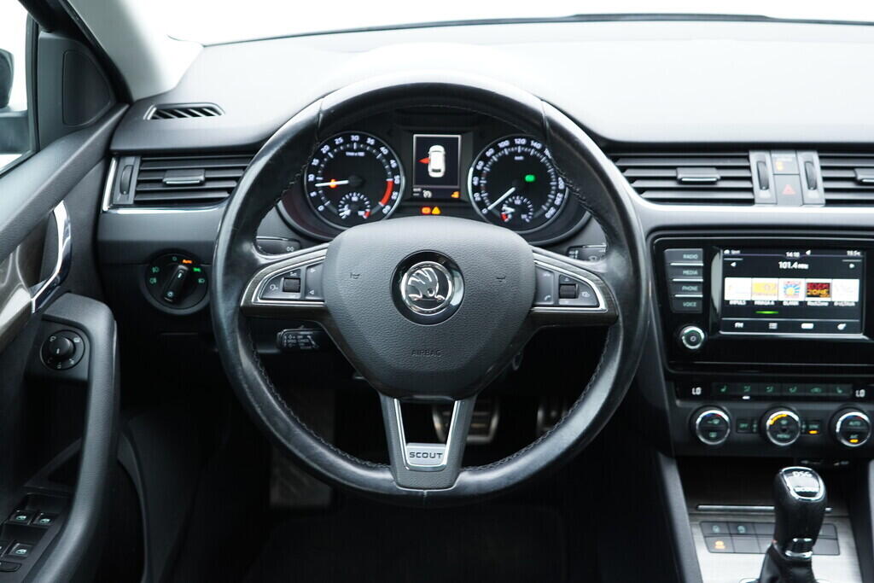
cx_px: 437
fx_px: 874
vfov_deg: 36.9
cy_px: 292
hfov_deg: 53.1
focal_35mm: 36
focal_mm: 24
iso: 500
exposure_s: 1/40
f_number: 2.8
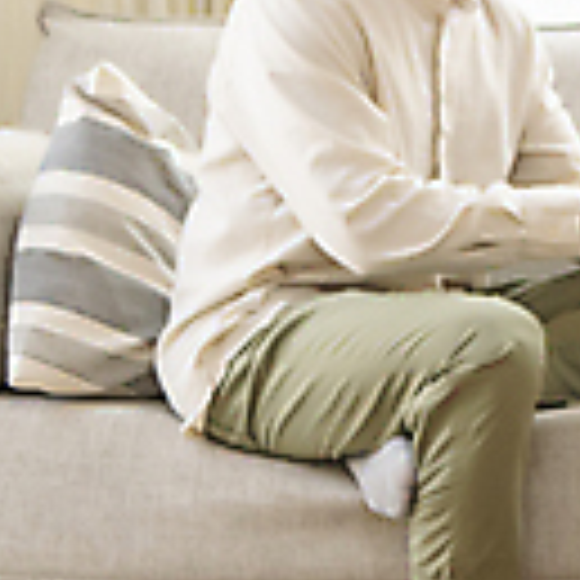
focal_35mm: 174
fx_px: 3298
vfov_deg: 10.0
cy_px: 319
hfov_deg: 9.2
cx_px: 1281
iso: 250
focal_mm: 44
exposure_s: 1/400
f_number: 2.8
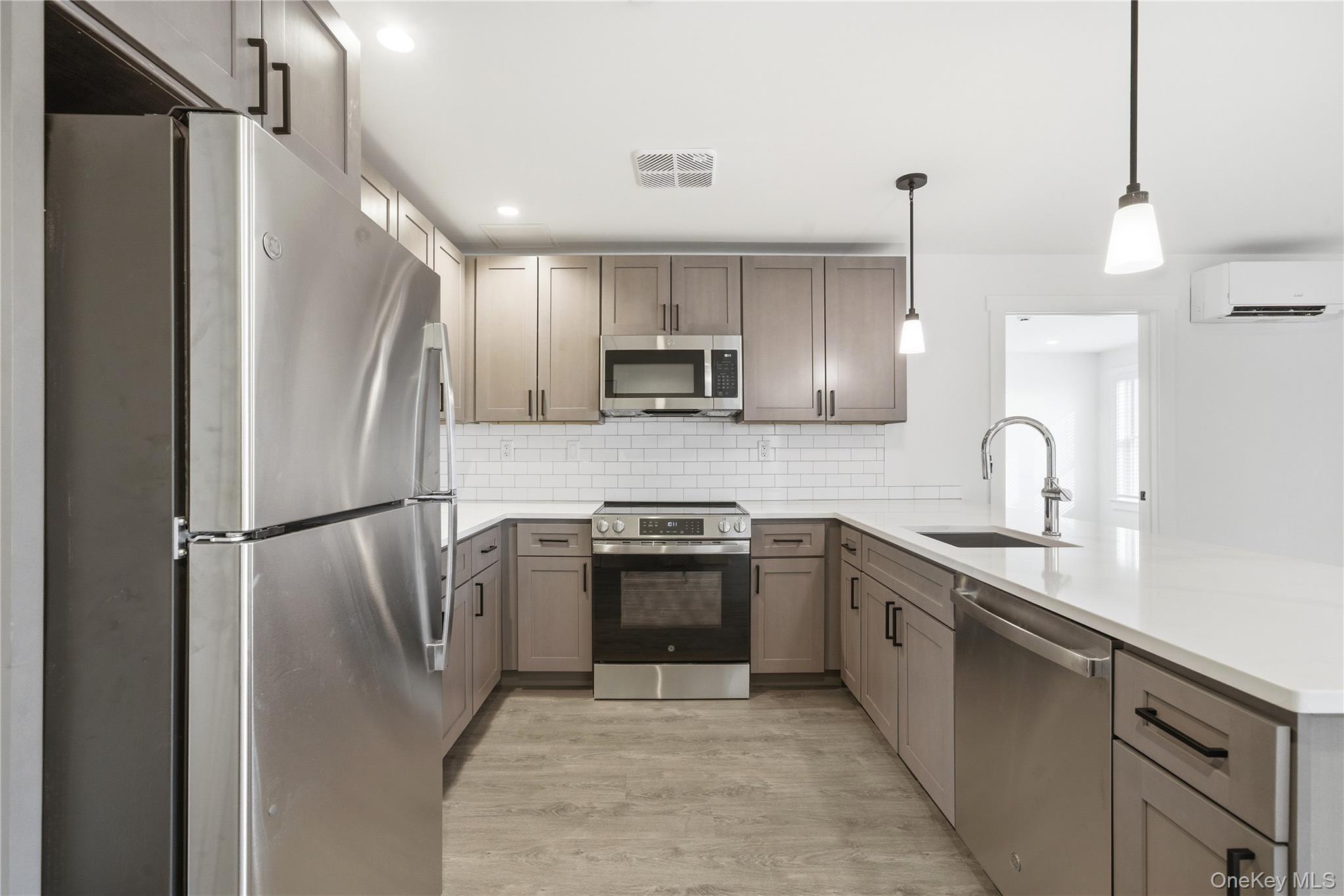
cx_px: 672
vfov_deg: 77.3
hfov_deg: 100.4
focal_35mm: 15
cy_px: 448
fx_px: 560
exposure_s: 1/200
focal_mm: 15
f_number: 8
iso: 500
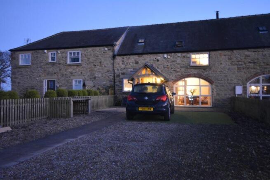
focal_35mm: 30
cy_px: 90
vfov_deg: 43.6
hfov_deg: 61.9
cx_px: 135
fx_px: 225
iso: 3200
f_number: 5.6
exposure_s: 1/3
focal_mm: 20
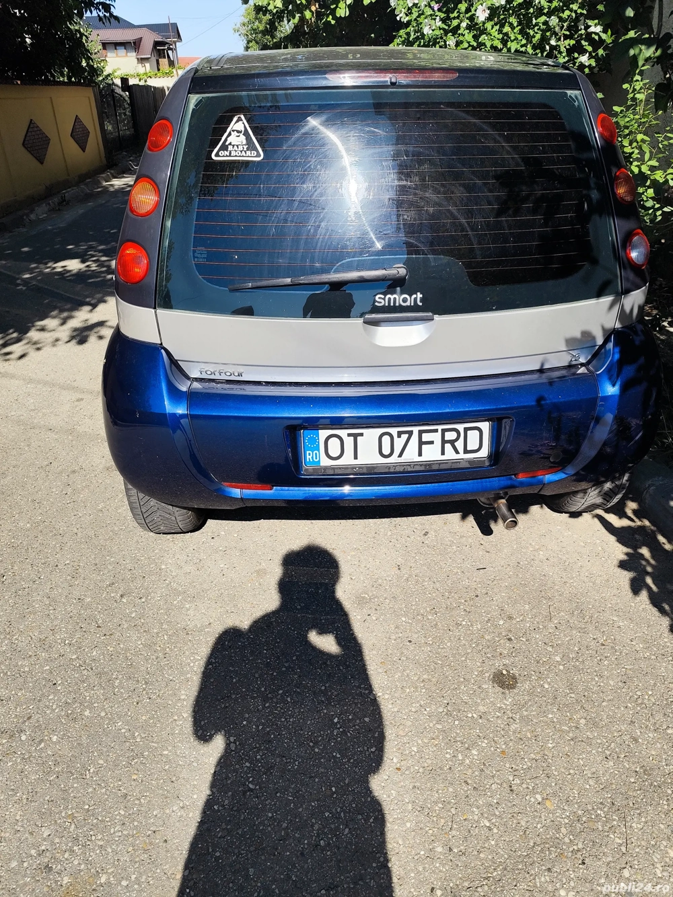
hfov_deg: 58.9
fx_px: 596
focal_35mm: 23
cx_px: 336
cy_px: 448
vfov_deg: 73.9
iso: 50
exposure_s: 1/1057
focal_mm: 6.19
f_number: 1.65
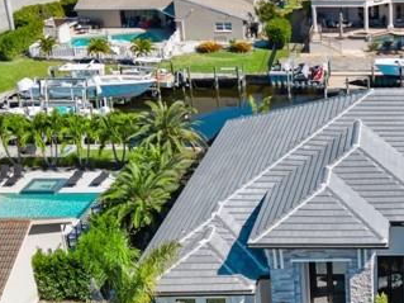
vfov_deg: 19.1
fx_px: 898
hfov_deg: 24.1
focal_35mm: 77
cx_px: 414
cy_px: 188
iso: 100
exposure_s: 1/400
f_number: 1.8
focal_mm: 8.67
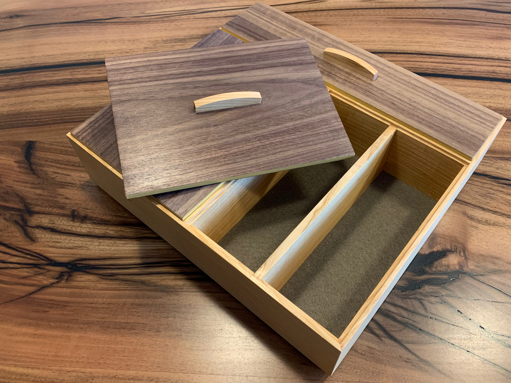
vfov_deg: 48.2
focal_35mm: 29
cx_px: 269
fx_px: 428
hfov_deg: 61.6
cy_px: 186
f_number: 1.8
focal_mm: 4.25
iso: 200
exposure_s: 1/50
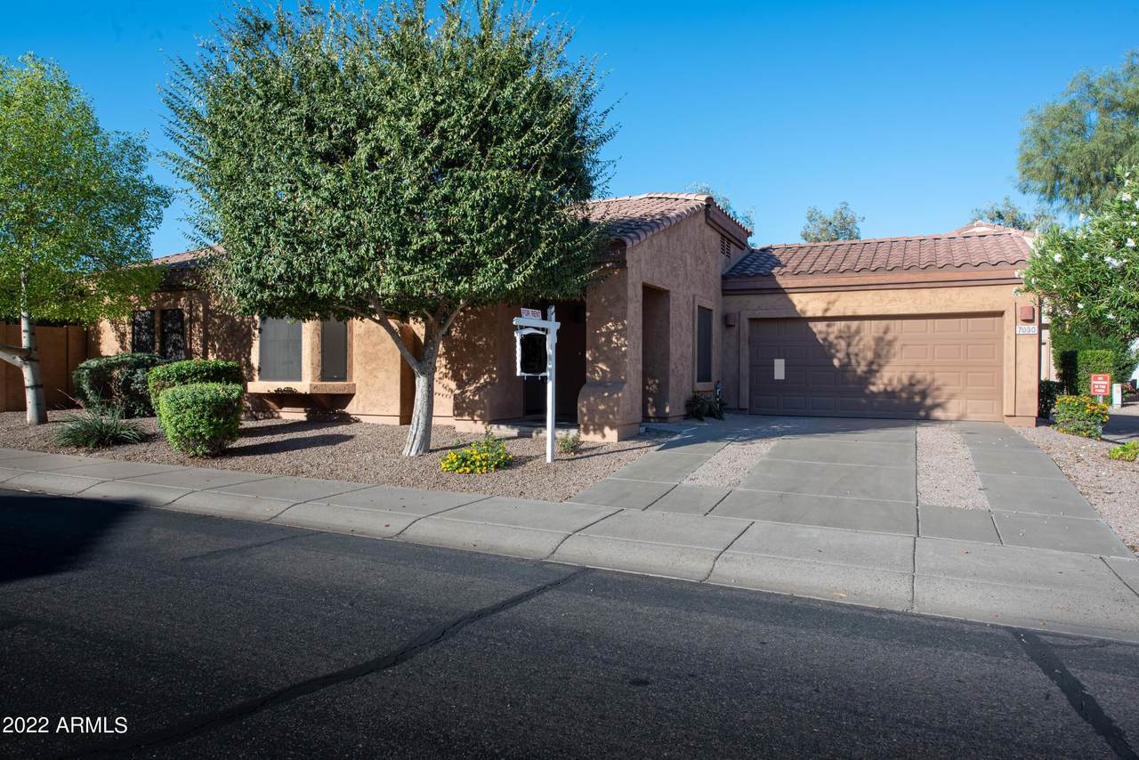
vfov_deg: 53.2
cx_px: 570
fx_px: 759
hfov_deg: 73.7
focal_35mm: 24
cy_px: 380
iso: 80
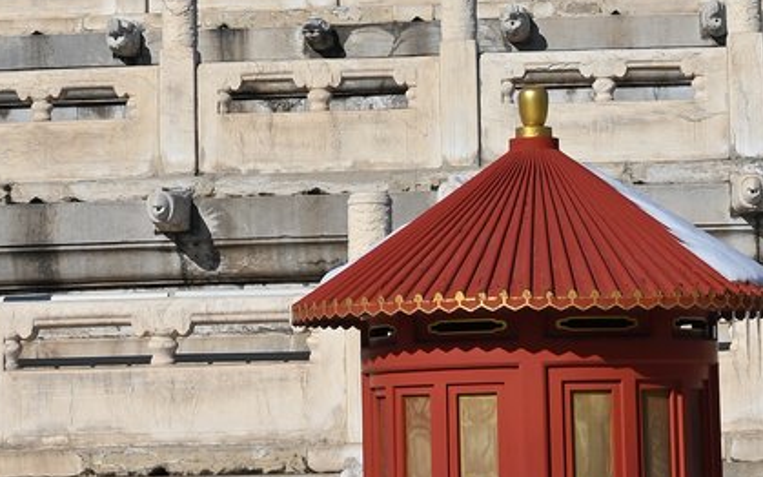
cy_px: -169
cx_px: 571
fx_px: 3556
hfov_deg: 12.2
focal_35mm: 171
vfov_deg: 7.6
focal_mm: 44
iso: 100
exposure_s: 1/500
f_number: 11
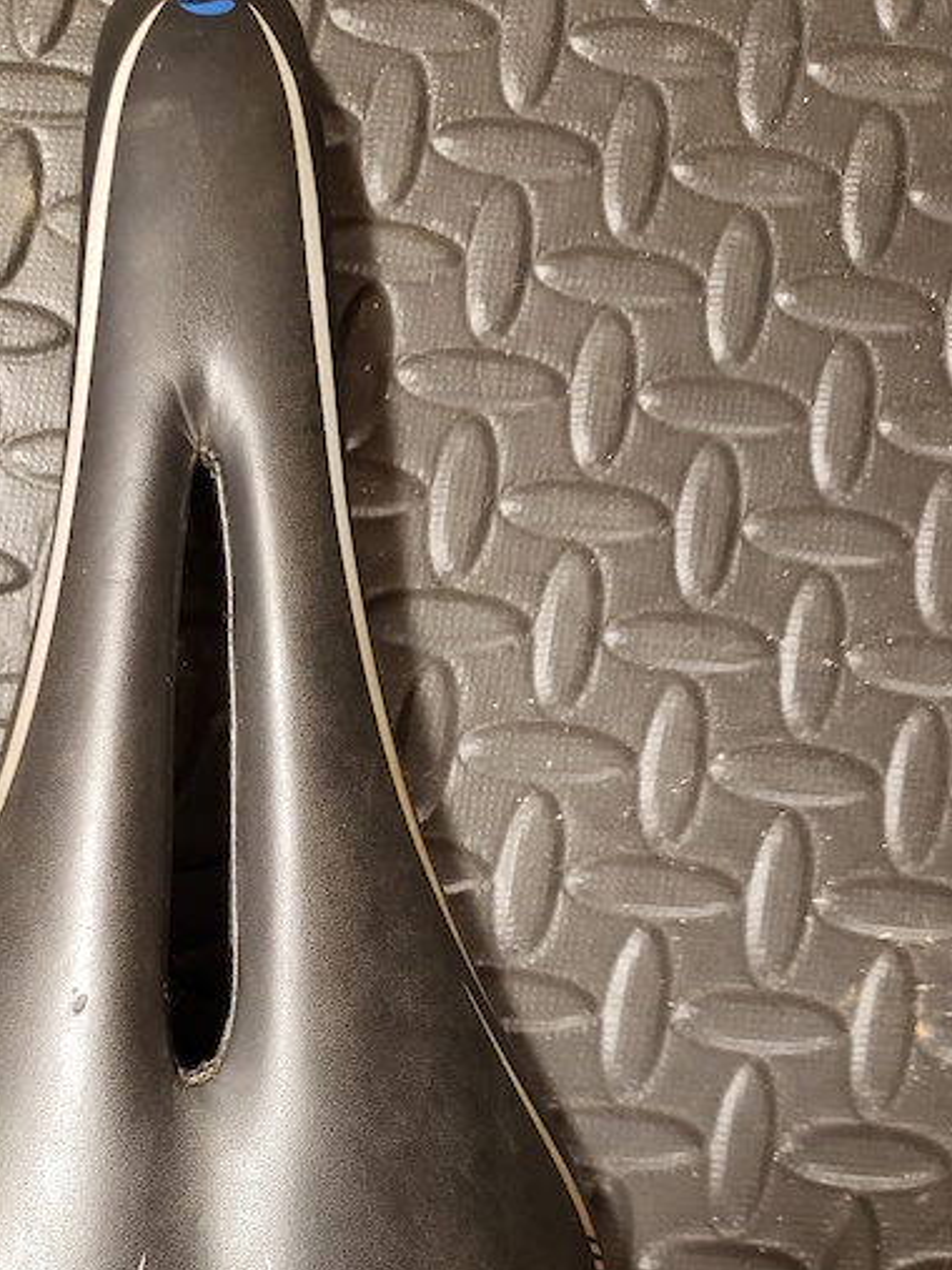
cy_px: 854
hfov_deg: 34.3
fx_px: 1504
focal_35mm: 41
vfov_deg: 45.1
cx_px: 225
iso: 320
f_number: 1.5
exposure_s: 1/10
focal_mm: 4.3
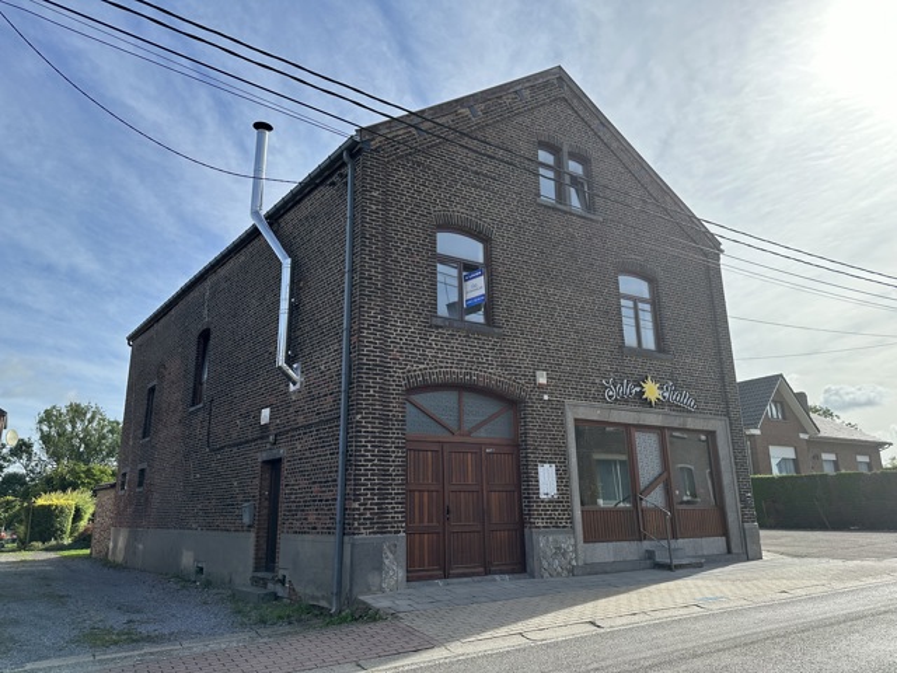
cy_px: 336
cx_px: 448
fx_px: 622
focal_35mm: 24
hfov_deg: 71.6
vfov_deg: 56.8
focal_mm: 6.86
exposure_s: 1/4545
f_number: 1.78
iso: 80
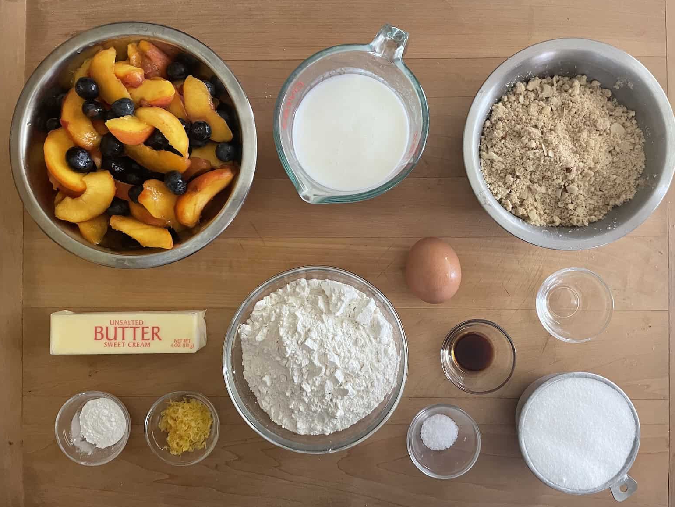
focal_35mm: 27
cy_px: 254
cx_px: 346
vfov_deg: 51.4
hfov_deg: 65.3
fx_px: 527
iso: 400
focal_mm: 4.2
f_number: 1.6
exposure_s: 1/60
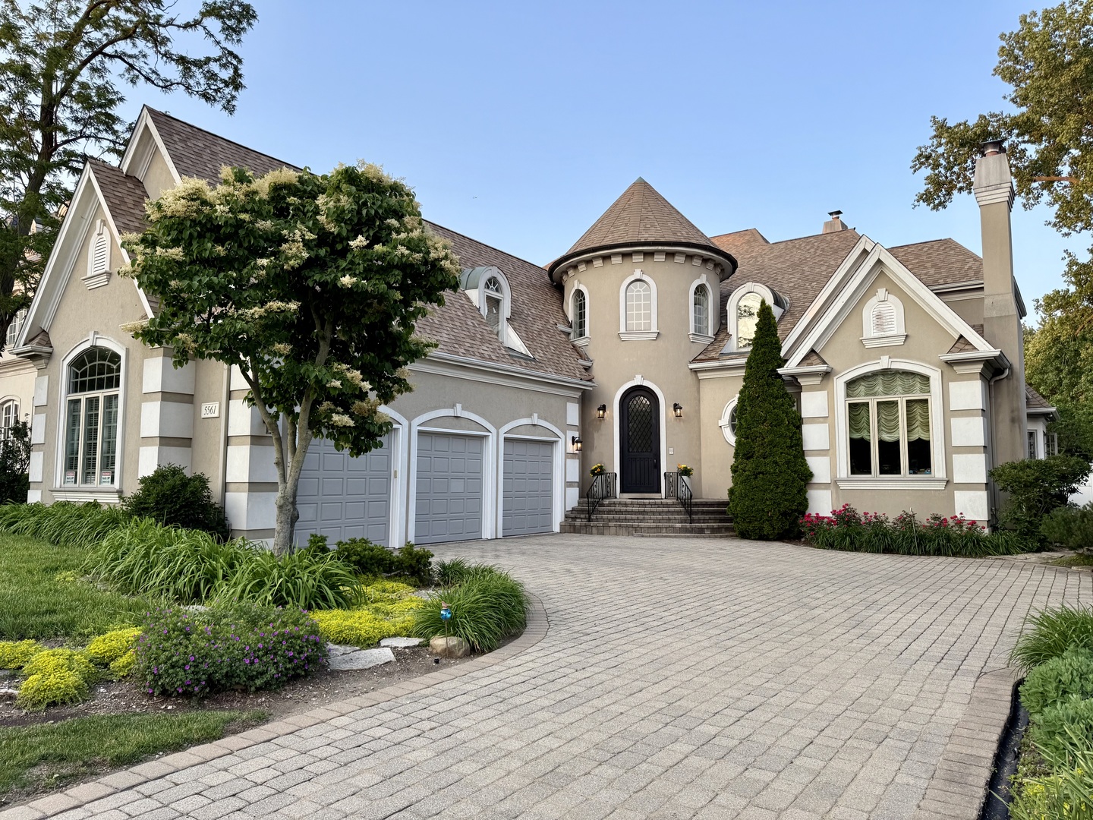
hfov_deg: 71.6
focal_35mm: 24
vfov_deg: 56.8
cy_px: 410
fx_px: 758
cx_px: 546
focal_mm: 6.76
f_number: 1.78
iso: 80
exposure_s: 1/361
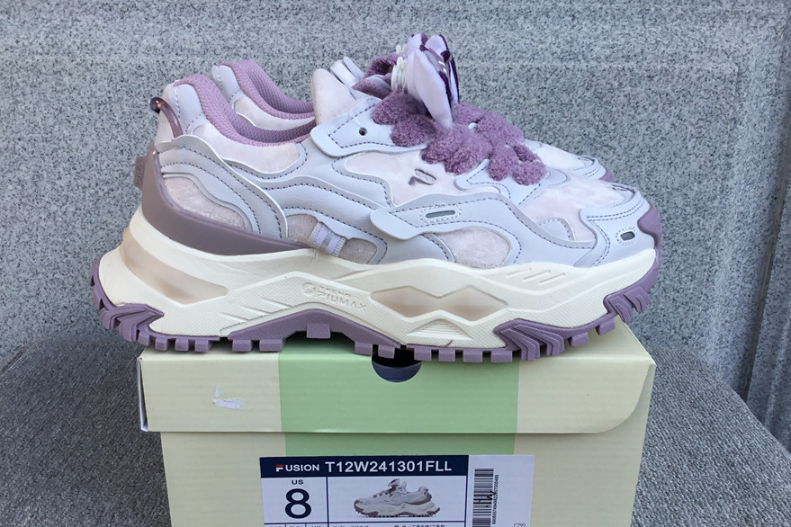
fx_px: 725
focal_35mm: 33
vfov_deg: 39.9
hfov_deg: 57.2
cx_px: 396
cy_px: 301
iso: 25
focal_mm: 3.3
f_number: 2.4
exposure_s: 1/416
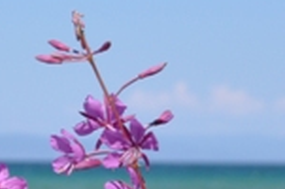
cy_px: 269
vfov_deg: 6.1
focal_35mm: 222
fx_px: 1754
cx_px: -62
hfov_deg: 9.2
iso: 250
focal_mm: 28
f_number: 6.3
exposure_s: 1/1000
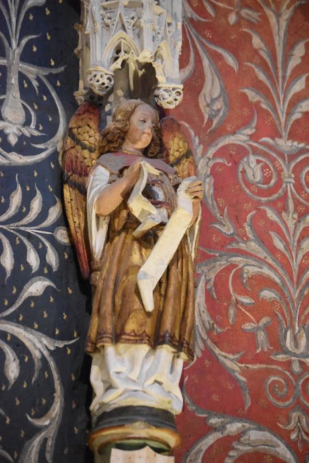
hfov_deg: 9.6
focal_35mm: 142
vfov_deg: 14.4
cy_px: 232
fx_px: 1834
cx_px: 154
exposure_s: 1/125
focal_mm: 95
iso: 11400
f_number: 4.5
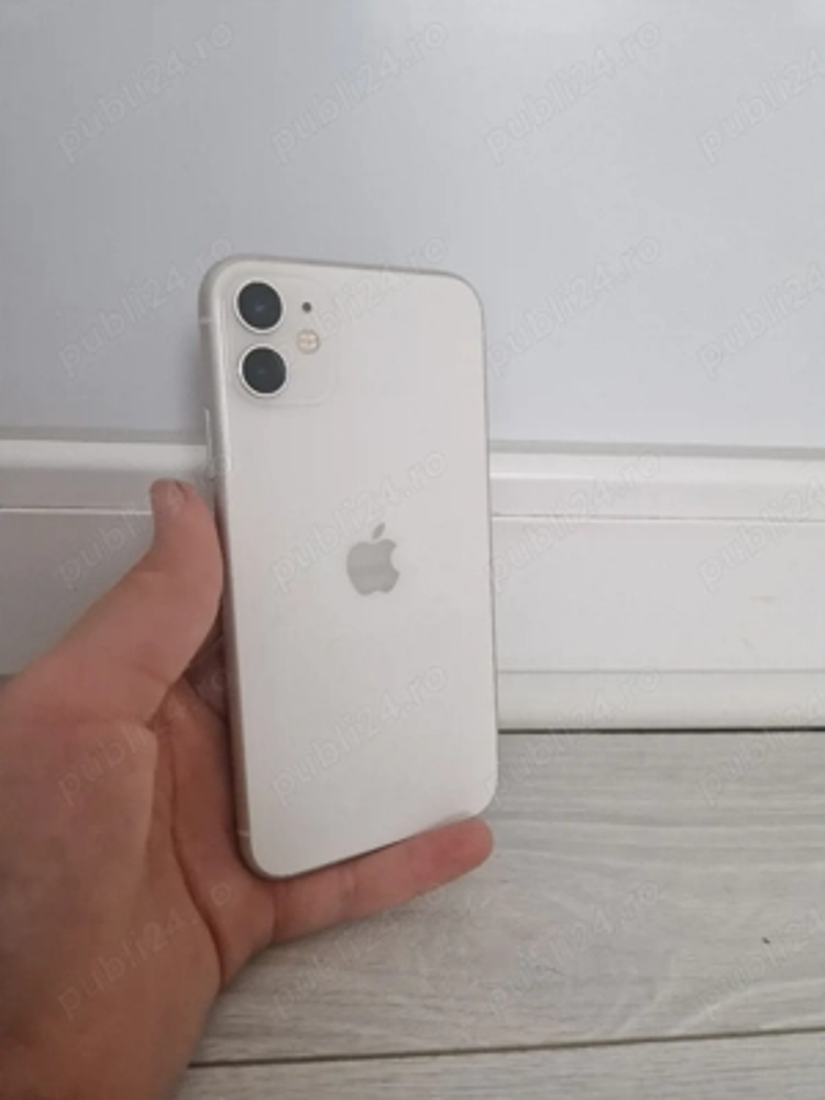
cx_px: 412
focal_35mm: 23
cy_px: 550
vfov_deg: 73.9
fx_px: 731
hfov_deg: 58.9
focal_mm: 5.4
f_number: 1.8
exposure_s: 1/120
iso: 64
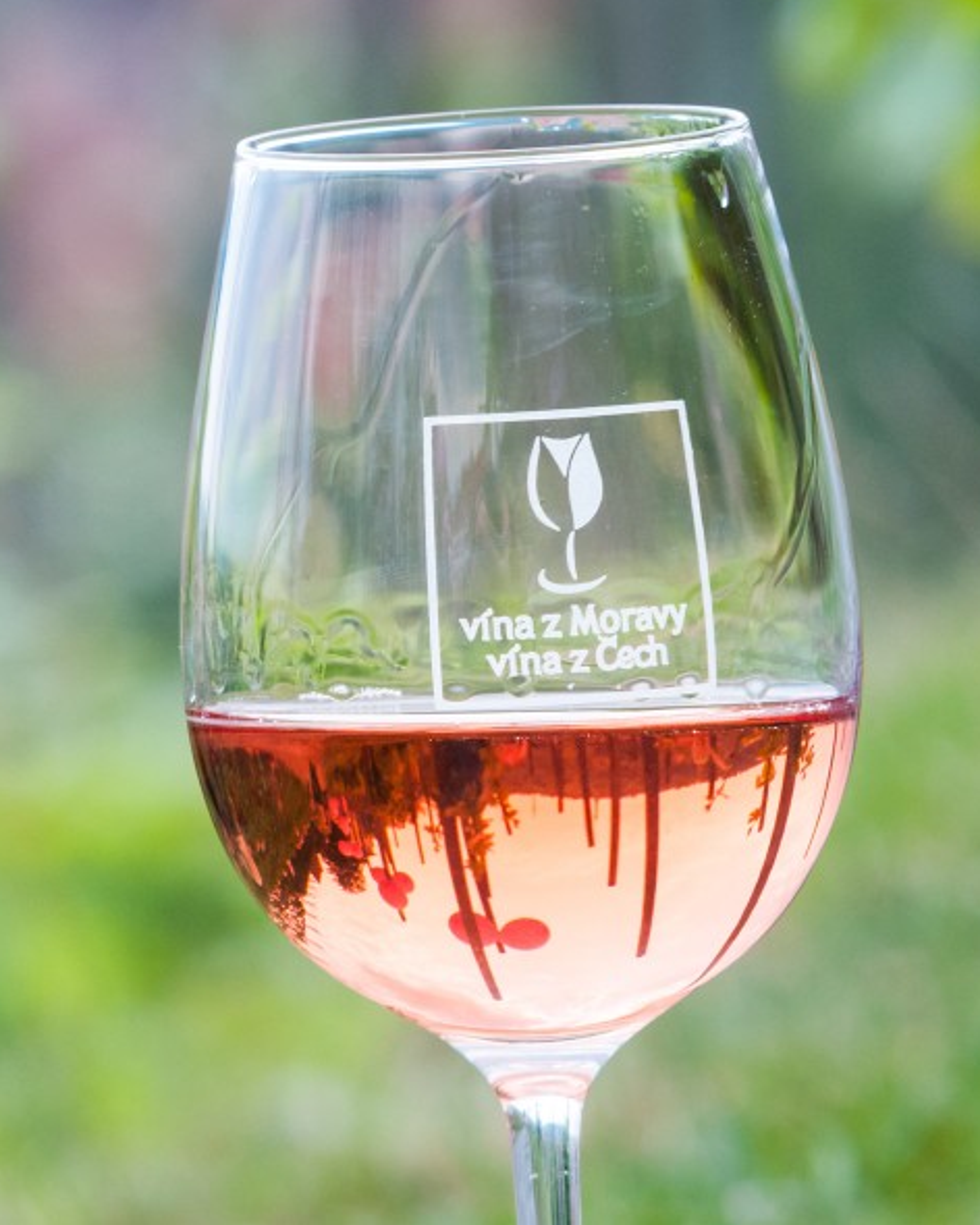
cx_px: 247
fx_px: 15554
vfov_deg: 4.5
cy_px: 606
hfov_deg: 3.6
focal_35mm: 429
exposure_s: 1/400
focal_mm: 200
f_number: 13
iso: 500
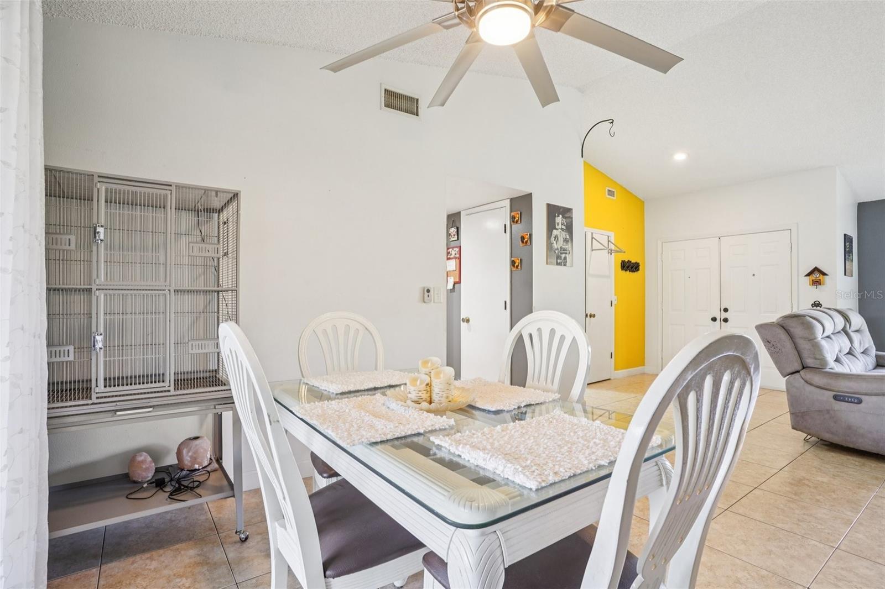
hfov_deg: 93.3
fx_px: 418
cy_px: 294
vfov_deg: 70.4
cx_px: 442
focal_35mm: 17
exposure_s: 1/10
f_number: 9
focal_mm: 17
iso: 400
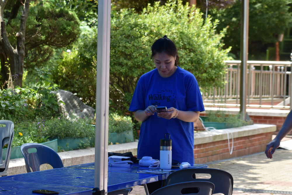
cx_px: 146
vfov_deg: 11.7
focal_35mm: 117
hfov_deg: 17.5
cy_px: 98
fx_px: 950
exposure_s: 1/250
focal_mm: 78
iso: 250
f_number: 8
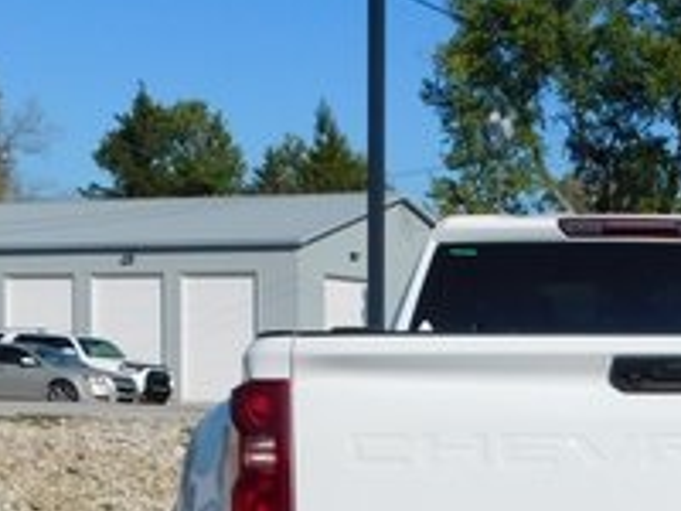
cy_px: 569
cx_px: 749
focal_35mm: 96
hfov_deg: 19.6
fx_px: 1889
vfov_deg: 15.0
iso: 125
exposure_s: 1/800
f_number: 6.4
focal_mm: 5.3
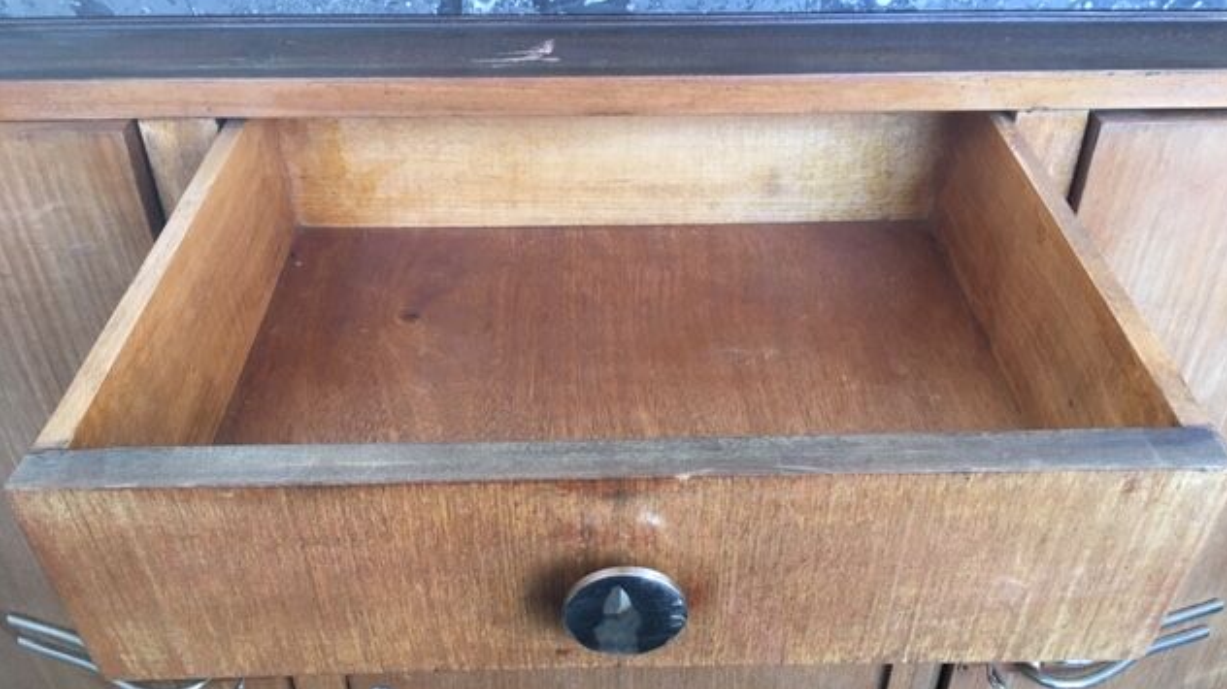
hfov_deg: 61.0
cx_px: 617
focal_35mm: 32
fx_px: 1041
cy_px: 443
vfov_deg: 36.4
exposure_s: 1/33
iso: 125
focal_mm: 4.15
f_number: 2.2
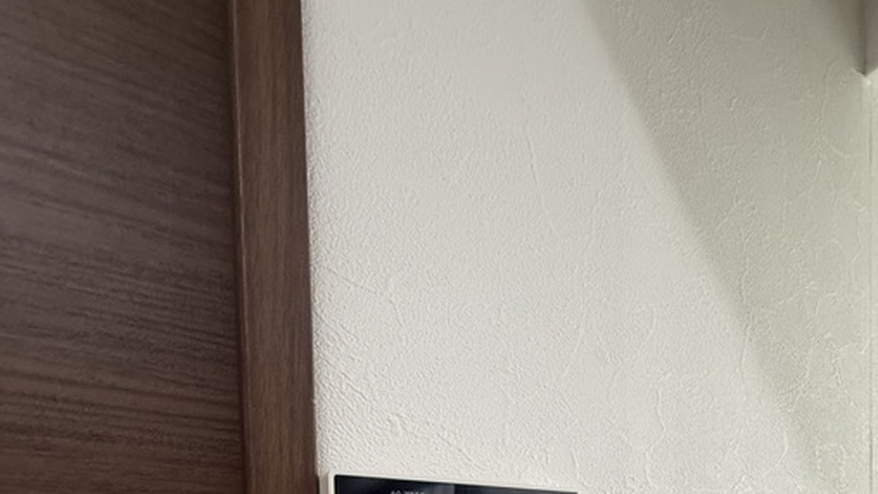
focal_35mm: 21
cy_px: 589
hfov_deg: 83.8
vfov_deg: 39.3
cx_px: 449
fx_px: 489
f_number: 2.2
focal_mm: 2.22
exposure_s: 1/100
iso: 200
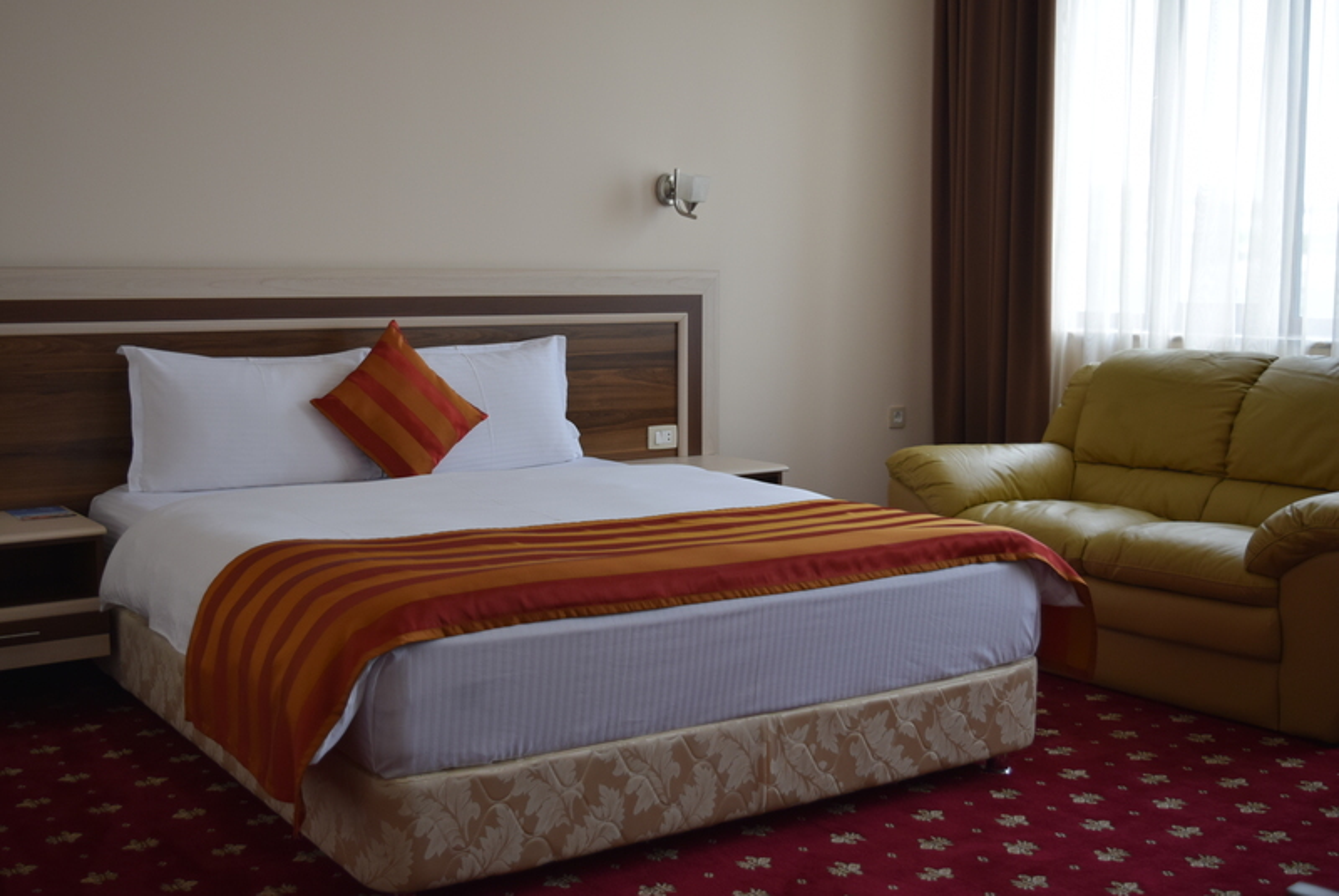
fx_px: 1564
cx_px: 670
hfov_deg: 46.4
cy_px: 448
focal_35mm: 42
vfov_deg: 32.0
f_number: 4.5
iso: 400
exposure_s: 1/80
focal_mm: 28
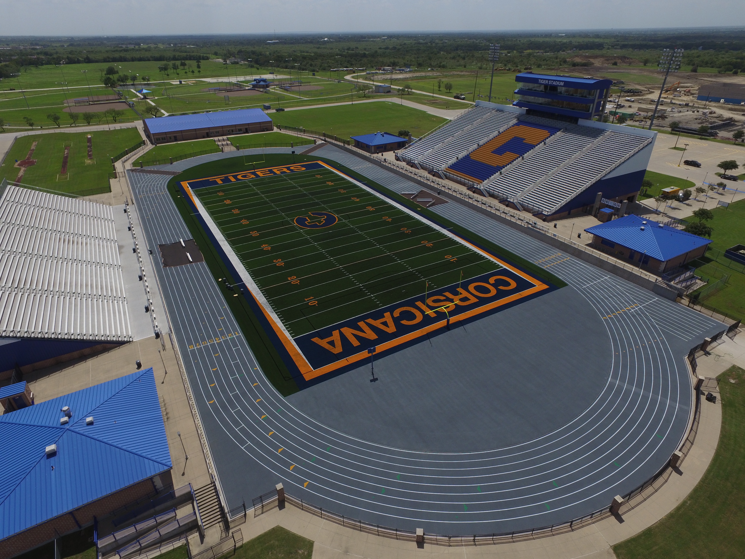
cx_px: 372
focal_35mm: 20
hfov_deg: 81.7
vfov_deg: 66.0
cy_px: 280
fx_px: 430
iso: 100
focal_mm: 3.61
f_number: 2.8
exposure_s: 1/2309
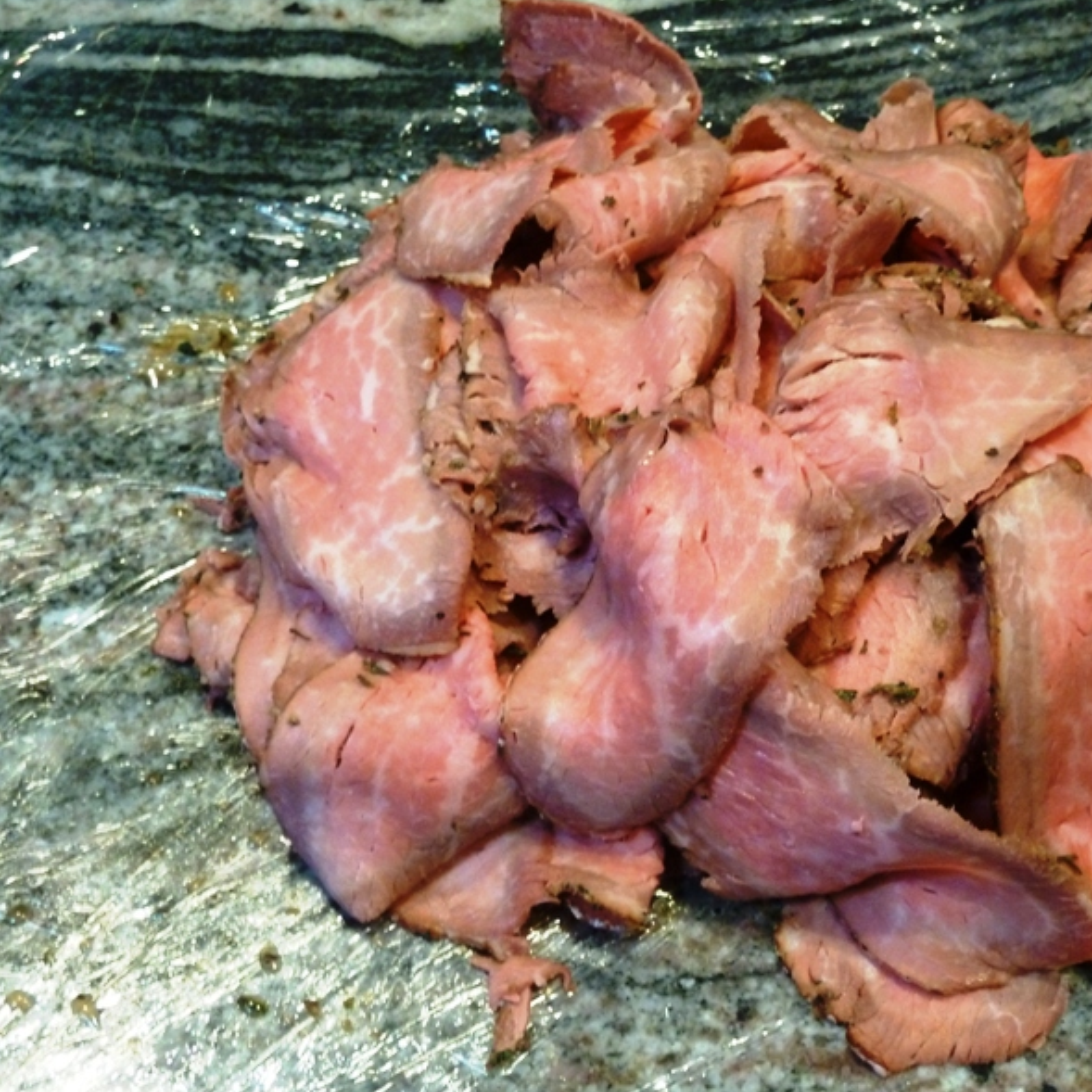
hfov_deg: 25.9
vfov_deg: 26.1
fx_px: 2356
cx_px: 738
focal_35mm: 66
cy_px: 543
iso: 400
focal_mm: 9.1
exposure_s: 1/8
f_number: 3.9
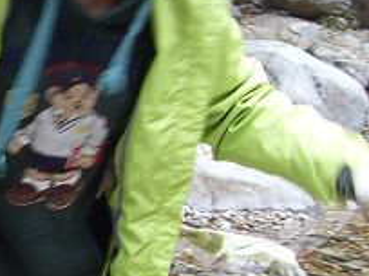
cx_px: -34
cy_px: 184
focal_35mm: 145
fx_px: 1546
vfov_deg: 10.2
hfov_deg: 13.4
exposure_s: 1/45
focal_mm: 6.3
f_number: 2.8
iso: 100
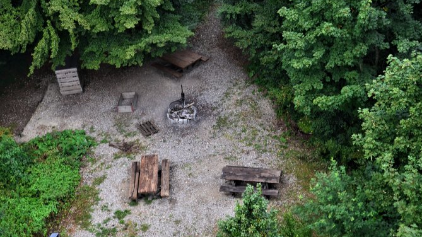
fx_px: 839
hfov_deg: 28.2
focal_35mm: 75
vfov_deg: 16.1
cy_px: 85
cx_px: 192
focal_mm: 40
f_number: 6.3
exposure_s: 1/20
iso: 320
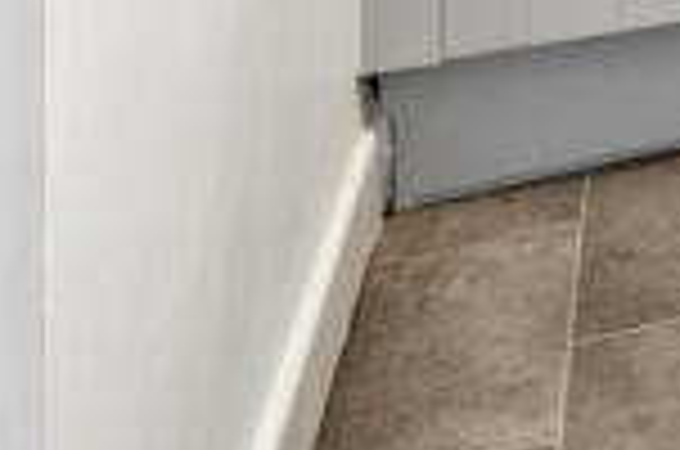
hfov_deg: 16.1
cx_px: 1396
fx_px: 1791
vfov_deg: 9.9
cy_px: -992
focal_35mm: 95
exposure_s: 1.3
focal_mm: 14
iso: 200
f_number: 16
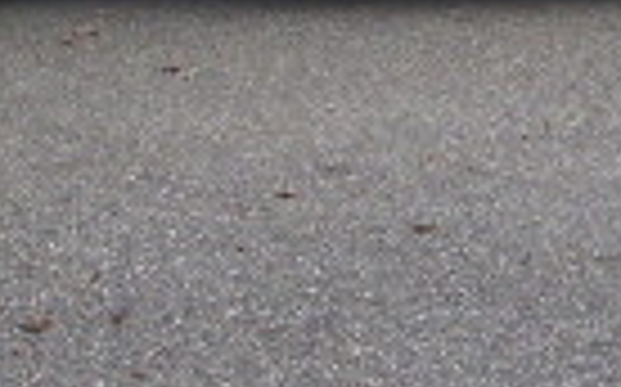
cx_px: 590
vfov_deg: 5.2
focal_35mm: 246
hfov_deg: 8.5
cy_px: -315
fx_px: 4160
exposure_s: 1/100
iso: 80
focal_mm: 8.2
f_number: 5
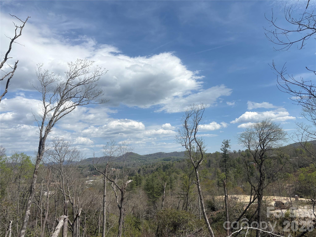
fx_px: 237
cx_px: 158
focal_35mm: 26
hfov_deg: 67.3
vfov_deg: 53.1
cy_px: 118
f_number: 1.6
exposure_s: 1/6329
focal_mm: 5.96
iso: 50
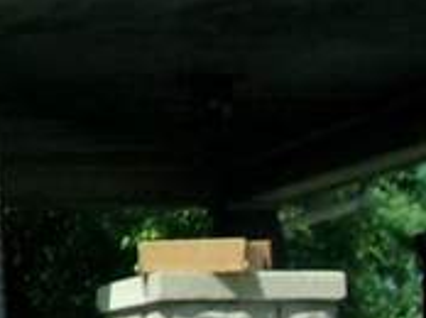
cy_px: 269
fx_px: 2446
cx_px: -590
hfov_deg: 9.0
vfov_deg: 7.4
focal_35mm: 199
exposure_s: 1/150
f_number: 10.4
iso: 200
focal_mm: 4.9
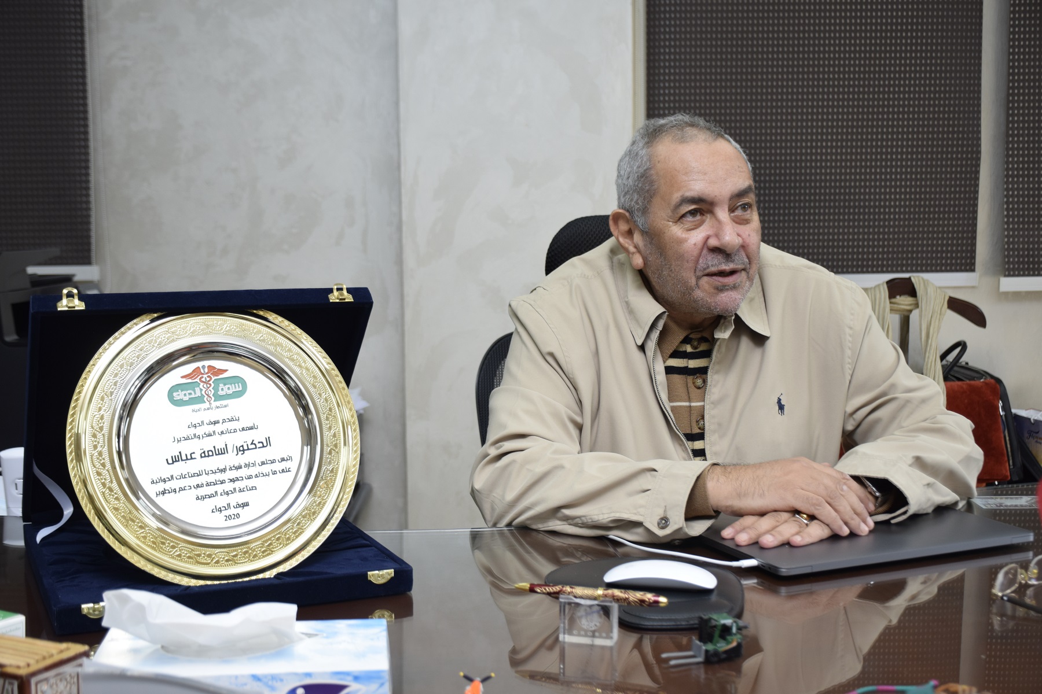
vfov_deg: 29.9
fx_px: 1302
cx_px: 521
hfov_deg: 43.6
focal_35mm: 45
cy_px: 347
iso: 320
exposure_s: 1/160
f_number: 4
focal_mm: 30
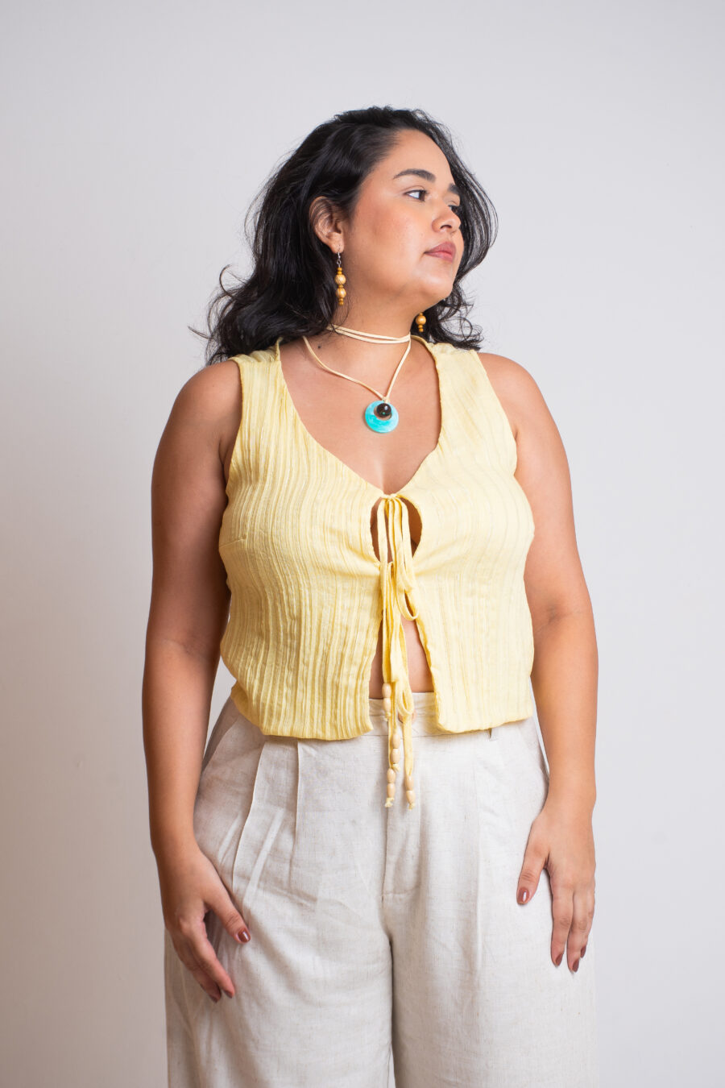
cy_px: 544
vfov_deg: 26.0
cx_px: 362
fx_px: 2356
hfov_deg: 17.5
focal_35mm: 78
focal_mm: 52
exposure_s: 1/160
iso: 100
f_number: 9
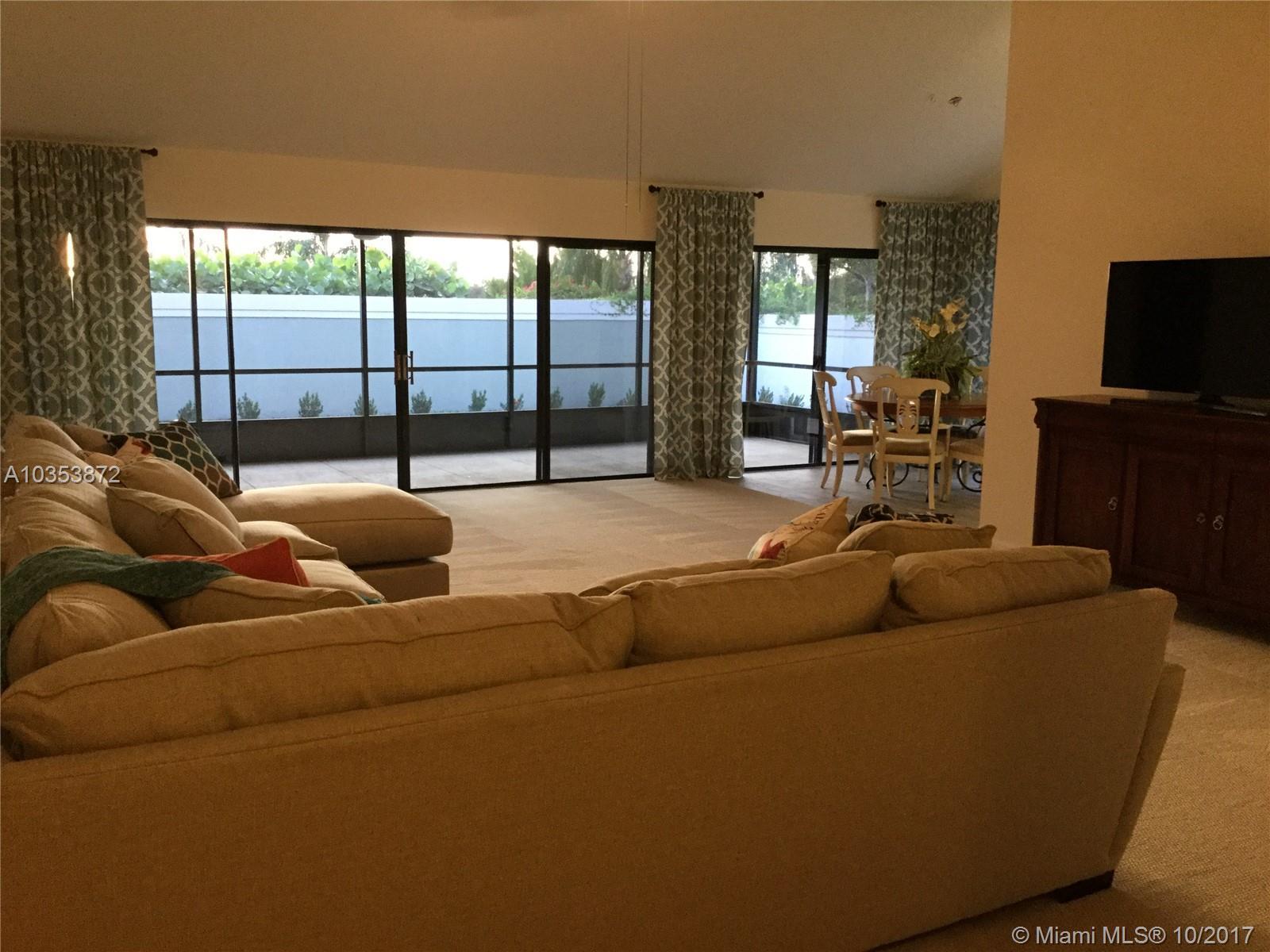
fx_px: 1137
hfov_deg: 58.4
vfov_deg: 45.4
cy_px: 476
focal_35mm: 31
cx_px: 635
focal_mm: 3.3
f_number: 2.4
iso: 160
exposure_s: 1/30
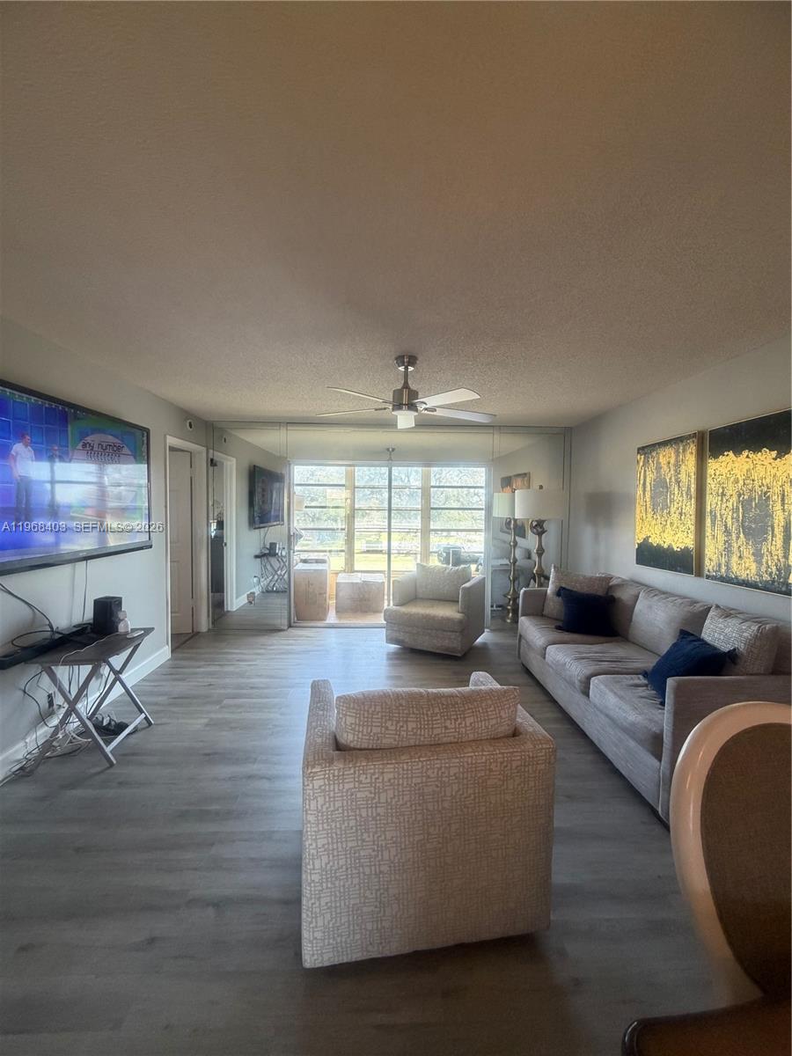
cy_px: 528
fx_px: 427
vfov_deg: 102.1
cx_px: 396
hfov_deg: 85.7
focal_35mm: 14
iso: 320
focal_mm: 2.22
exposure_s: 1/83
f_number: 2.2
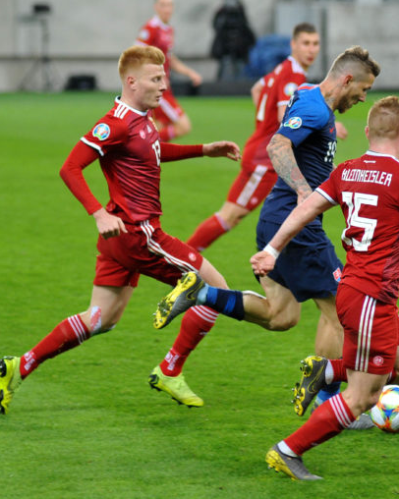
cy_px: 250
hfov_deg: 7.0
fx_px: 3249
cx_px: 290
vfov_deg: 8.8
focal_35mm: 220
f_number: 3.2
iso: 1600
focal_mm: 155
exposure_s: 1/800
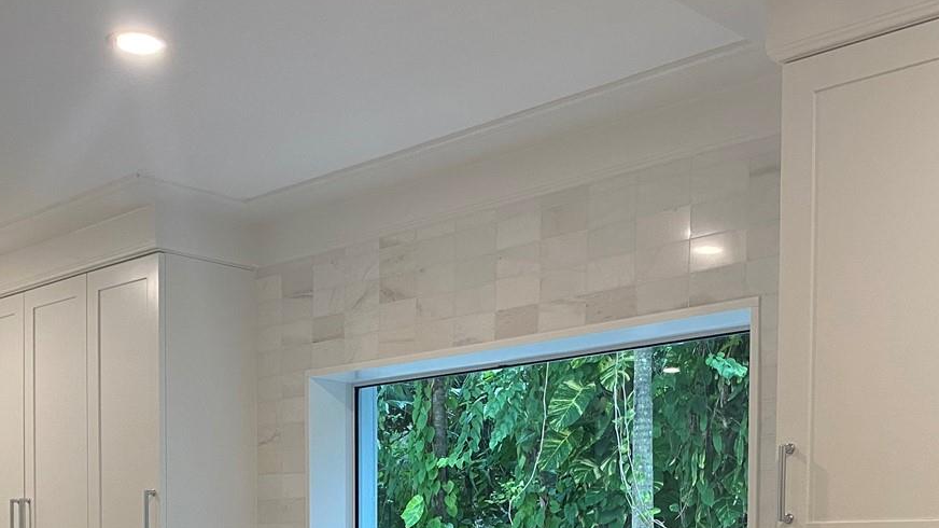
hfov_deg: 39.9
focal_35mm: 52
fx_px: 1294
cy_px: 617
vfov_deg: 21.5
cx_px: 465
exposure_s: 1/60
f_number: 1.8
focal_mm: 4.25
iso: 80
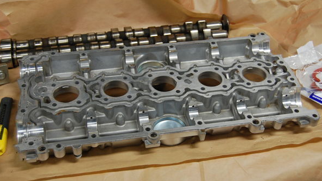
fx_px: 449
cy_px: 89
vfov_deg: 22.8
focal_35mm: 53
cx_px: 166
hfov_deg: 39.5
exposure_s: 1/40
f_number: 4.5
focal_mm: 31
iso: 800
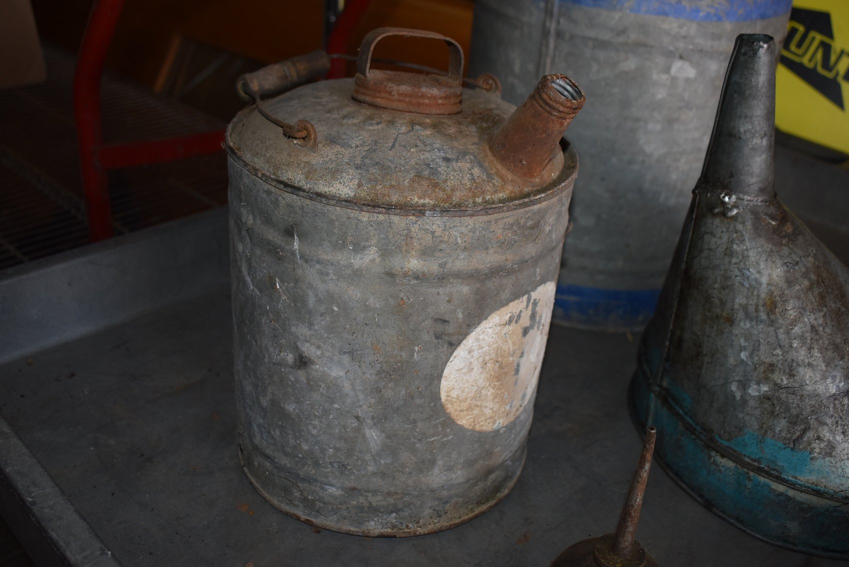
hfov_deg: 53.1
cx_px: 424
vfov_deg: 36.9
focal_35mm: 36
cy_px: 284
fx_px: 850
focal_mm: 24
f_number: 4
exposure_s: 1/160
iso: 400
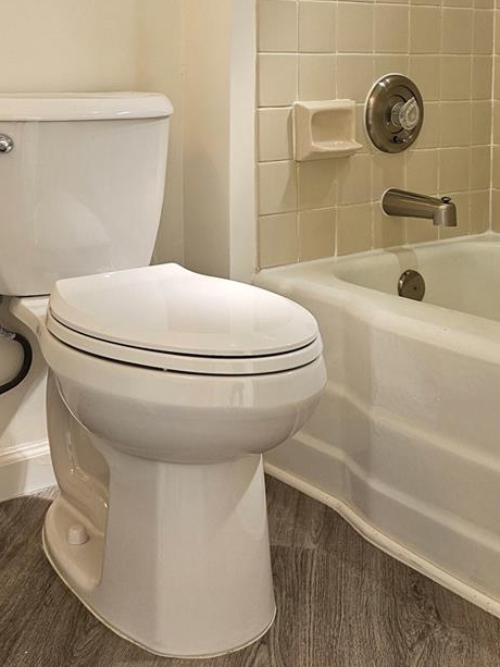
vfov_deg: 39.3
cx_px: 201
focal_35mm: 47
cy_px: 160
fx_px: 905
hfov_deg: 30.8
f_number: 1.8
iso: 50
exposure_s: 1/120
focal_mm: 5
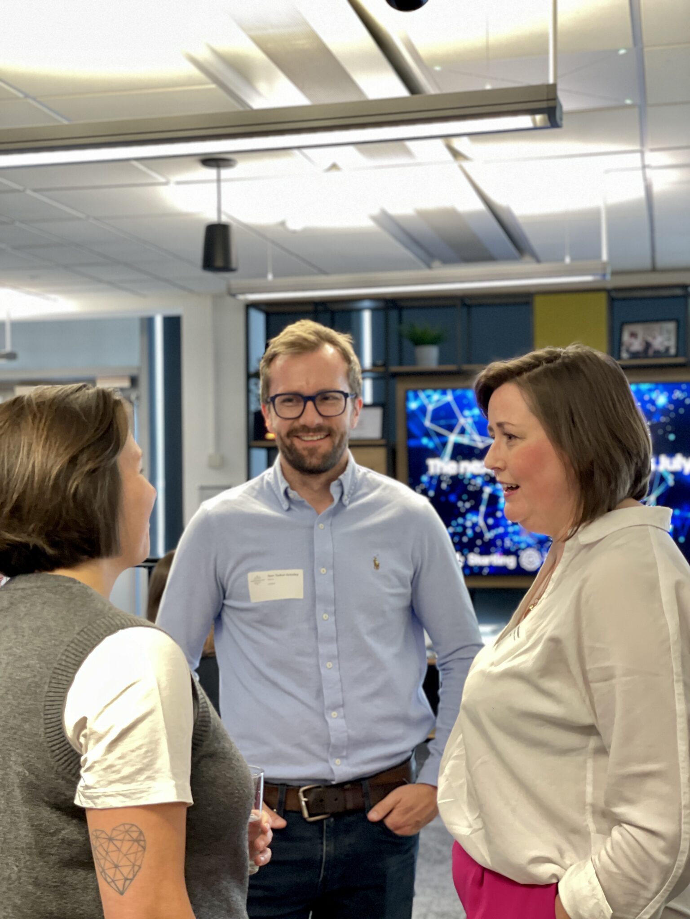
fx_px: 1382
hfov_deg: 28.0
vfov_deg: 36.8
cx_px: 345
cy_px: 460
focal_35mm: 52
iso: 200
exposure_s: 1/40
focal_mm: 6
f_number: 2
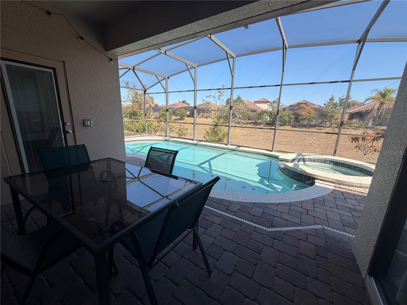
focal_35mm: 14
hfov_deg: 102.1
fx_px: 165
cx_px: 204
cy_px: 152
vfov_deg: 85.7
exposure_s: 1/540
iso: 40
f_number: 2.2
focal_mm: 2.22
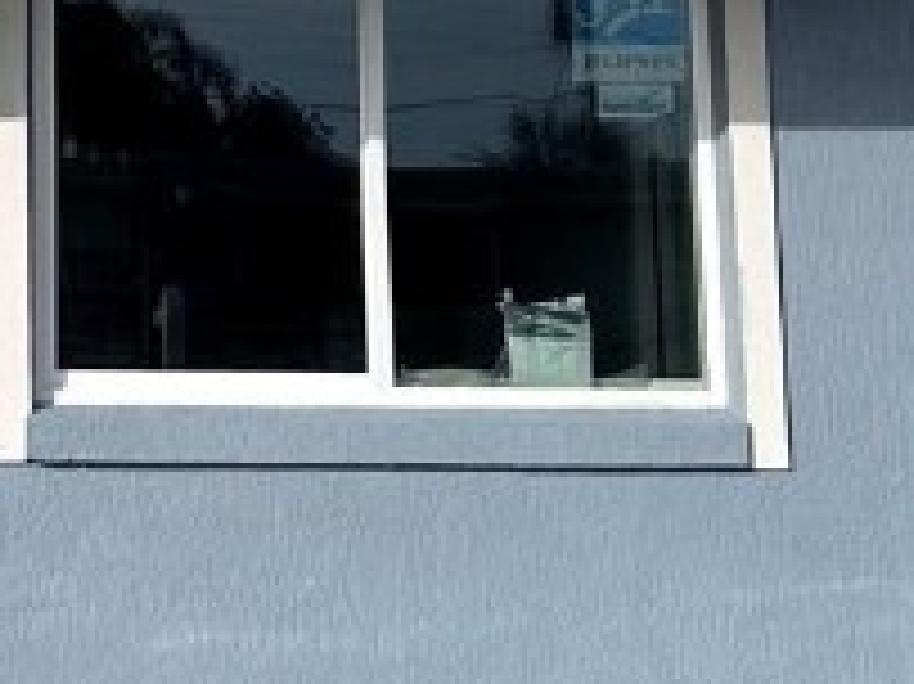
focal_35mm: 121
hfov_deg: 15.9
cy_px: -292
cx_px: -68
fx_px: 3193
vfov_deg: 11.8
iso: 80
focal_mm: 6.86
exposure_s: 1/6623
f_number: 1.78
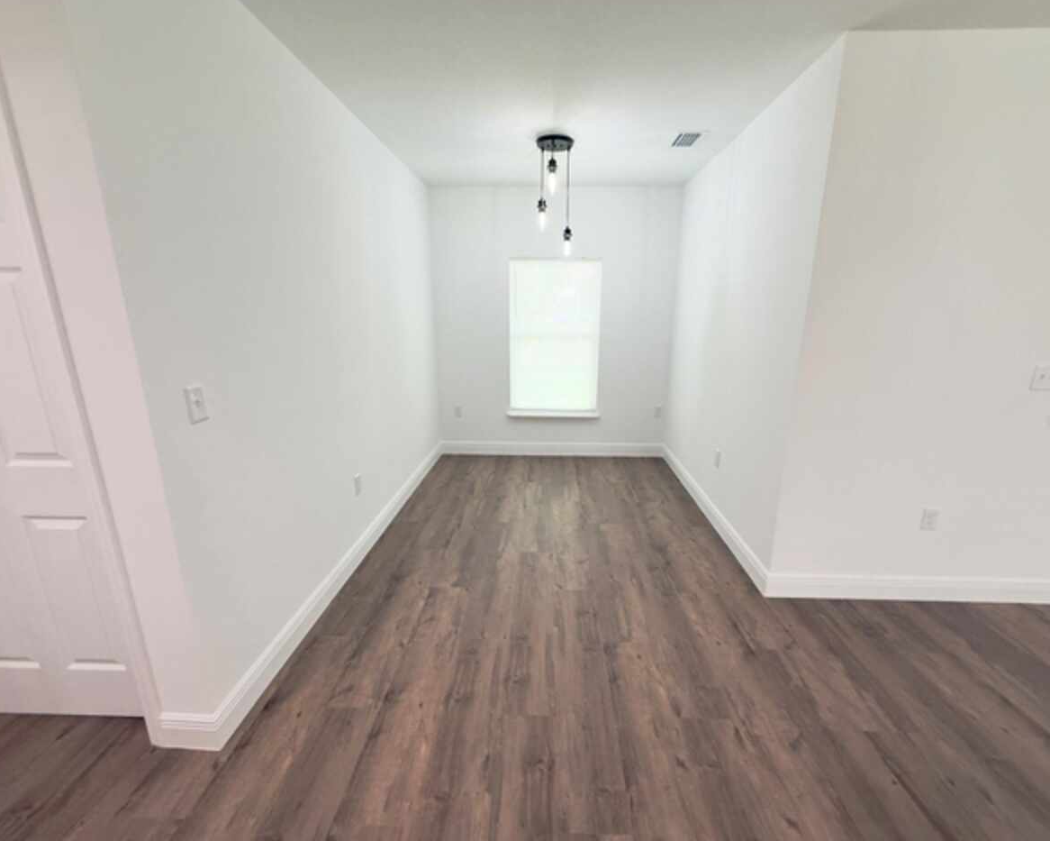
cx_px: 539
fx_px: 466
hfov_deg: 96.8
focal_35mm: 15
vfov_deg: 84.0
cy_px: 423
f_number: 2.2
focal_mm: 2.22
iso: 160
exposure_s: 1/120
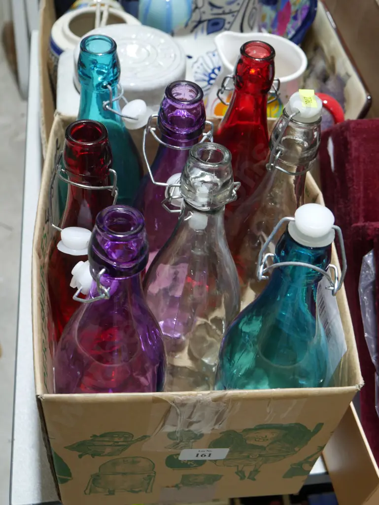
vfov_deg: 44.8
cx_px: 190
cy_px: 252
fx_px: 613
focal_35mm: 42
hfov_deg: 34.4
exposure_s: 1/60
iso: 400
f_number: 4.6
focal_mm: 21
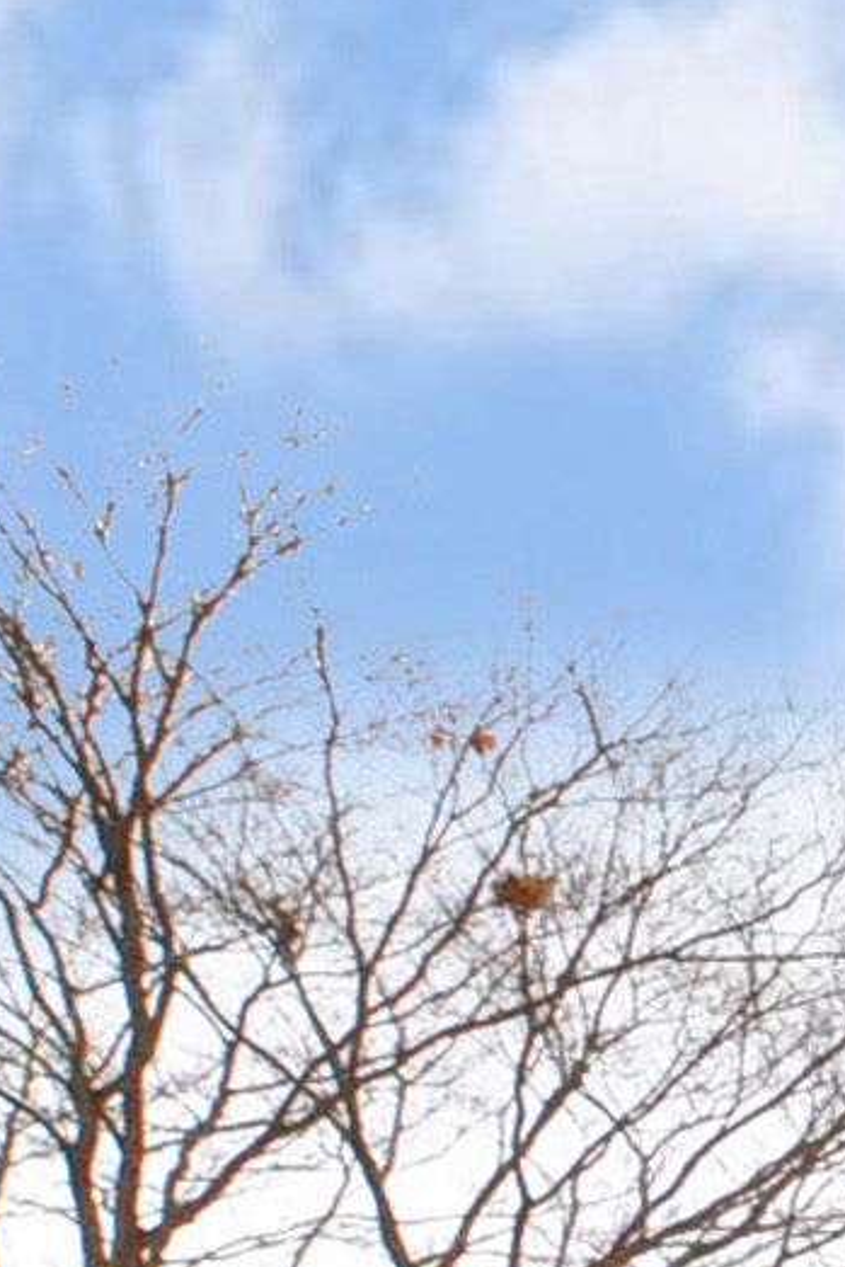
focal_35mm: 83
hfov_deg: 8.9
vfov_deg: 18.6
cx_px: 3131
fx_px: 2920
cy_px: 2318
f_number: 8
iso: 1000
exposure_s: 1/250
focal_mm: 10
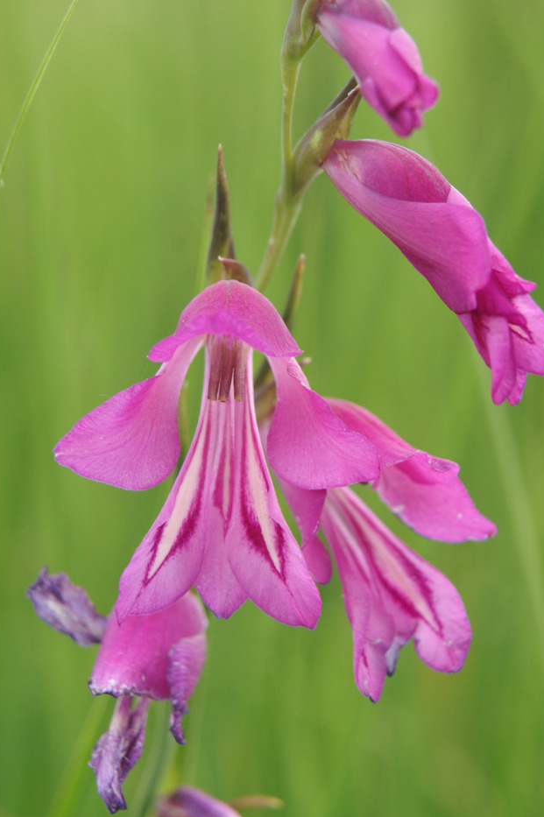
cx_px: 315
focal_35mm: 135
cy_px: 343
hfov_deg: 10.1
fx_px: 3063
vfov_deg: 15.2
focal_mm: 70
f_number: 9
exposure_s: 1/160
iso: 400
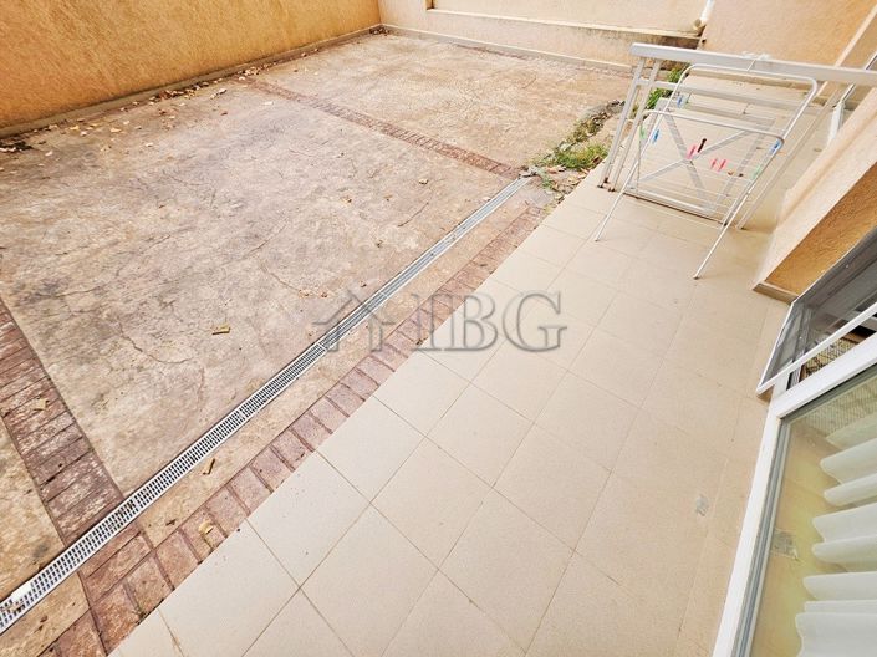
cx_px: 438
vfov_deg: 89.9
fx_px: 329
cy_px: 328
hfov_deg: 106.2
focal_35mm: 13
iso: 32
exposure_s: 1/137
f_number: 2.2
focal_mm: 1.7
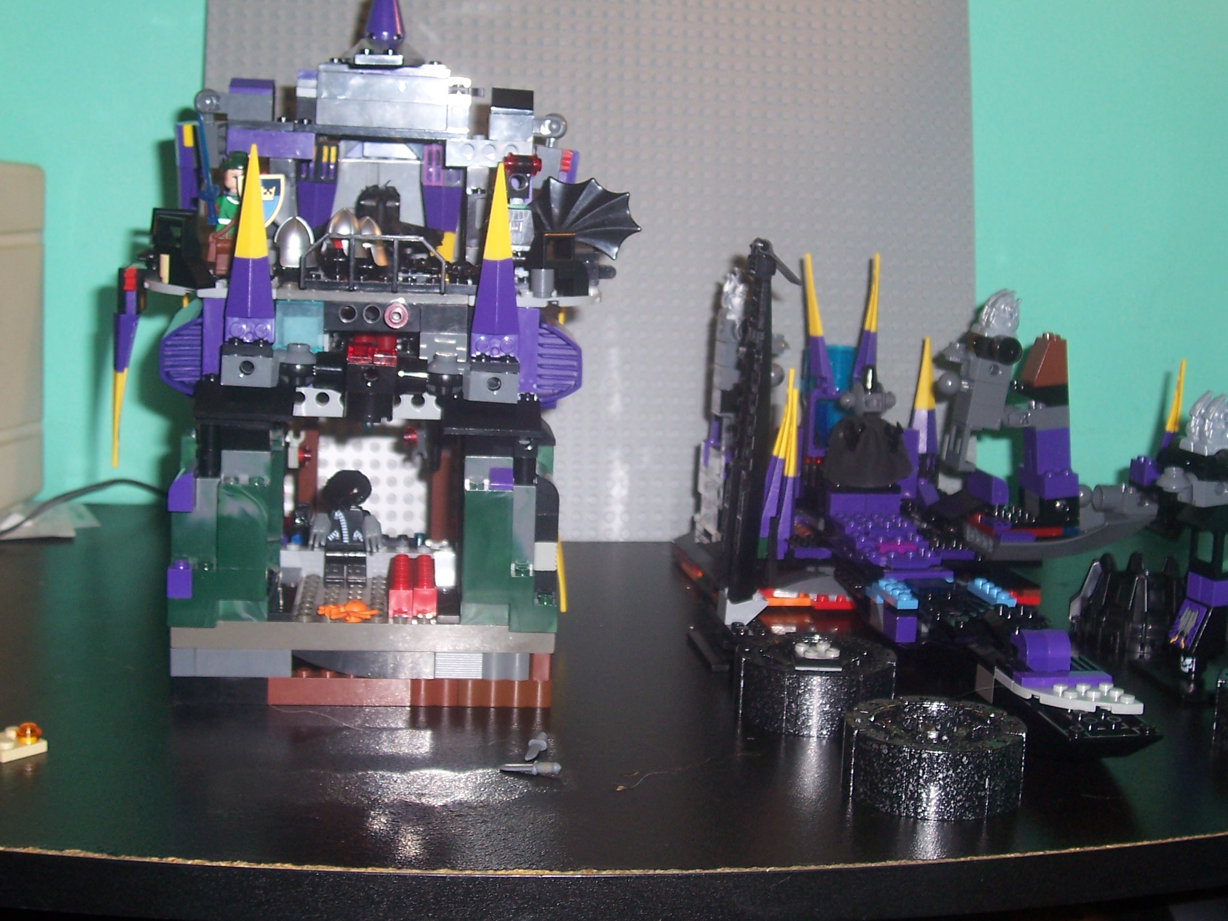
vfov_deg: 29.6
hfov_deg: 38.8
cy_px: 390
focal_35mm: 49
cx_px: 713
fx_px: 1738
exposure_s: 1/60
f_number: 3
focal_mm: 7
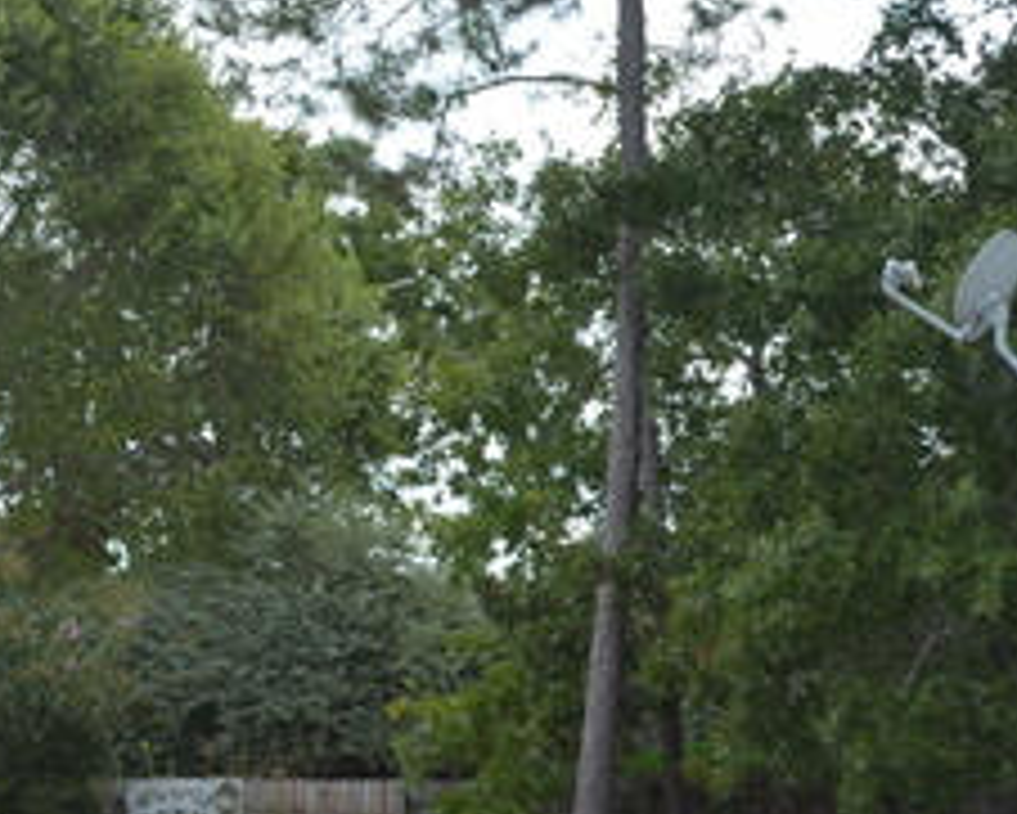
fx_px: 4195
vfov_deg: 11.0
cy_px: 724
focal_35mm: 139
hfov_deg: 13.8
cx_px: 333
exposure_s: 1/200
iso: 200
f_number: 7.1
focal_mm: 35
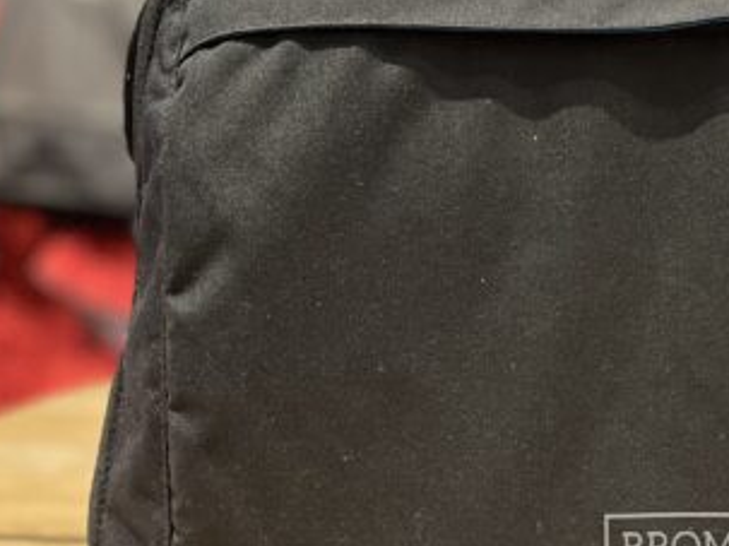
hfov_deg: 27.9
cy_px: 219
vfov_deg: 22.2
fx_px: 1389
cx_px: 710
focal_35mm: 66
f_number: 1.6
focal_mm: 5.1
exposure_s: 1/25
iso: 640
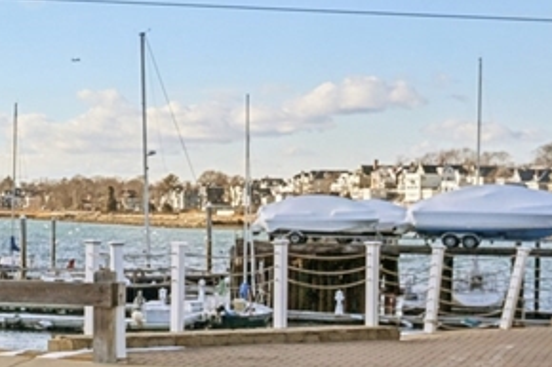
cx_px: -396
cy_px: 185
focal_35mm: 106
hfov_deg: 16.6
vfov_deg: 12.9
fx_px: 1624
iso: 400
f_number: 8
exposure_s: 1/800
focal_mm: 30
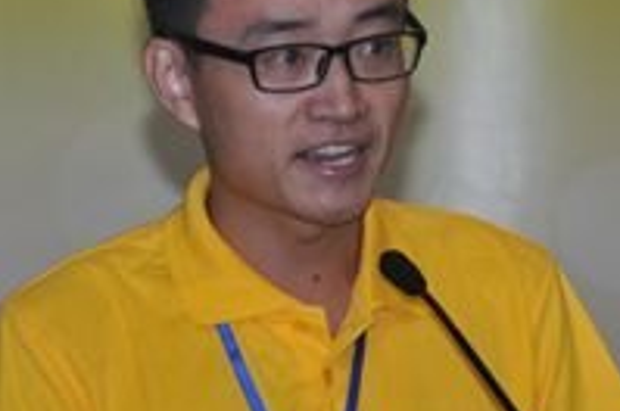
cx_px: 377
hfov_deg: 2.7
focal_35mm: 752
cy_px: 218
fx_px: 12930
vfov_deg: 1.8
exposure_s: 1/50
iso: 320
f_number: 5.6
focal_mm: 200
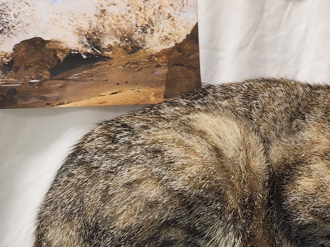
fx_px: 534
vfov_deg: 26.0
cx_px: 228
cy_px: 163
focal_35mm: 56
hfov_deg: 33.9
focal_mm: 5.4
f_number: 1.8
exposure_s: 1/120
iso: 400
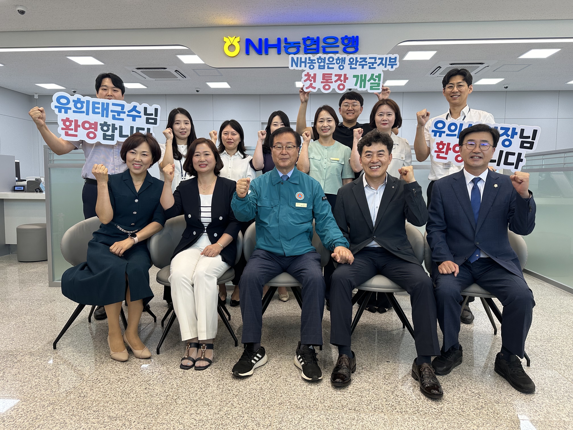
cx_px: 286
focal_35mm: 24
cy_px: 215
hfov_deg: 71.6
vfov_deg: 56.8
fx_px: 397
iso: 100
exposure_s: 1/126
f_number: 1.78
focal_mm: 6.86
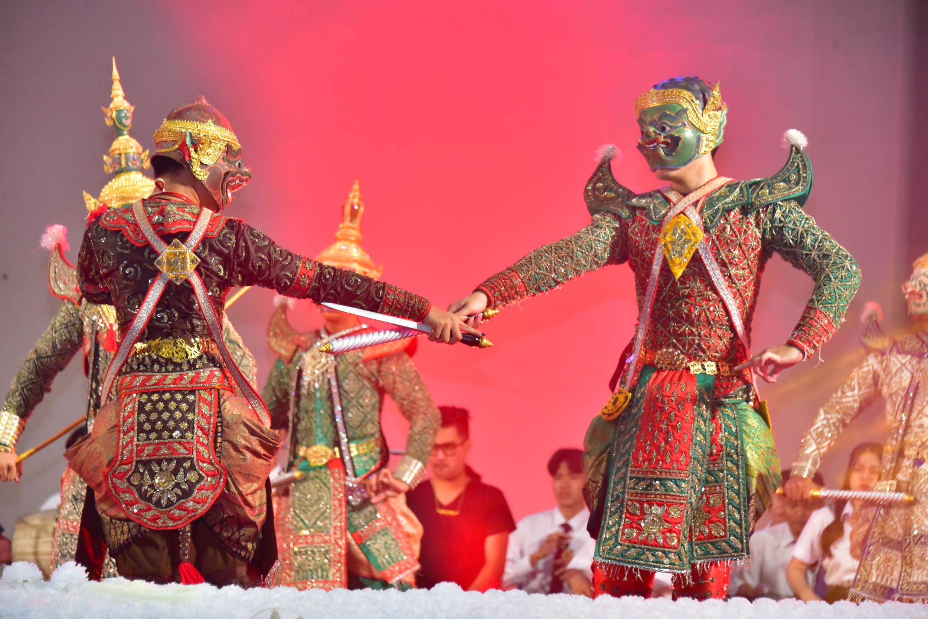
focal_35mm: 150
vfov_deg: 9.2
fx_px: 3868
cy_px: 310
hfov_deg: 13.7
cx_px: 464
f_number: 5.6
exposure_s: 1/200
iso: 6400
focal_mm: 150
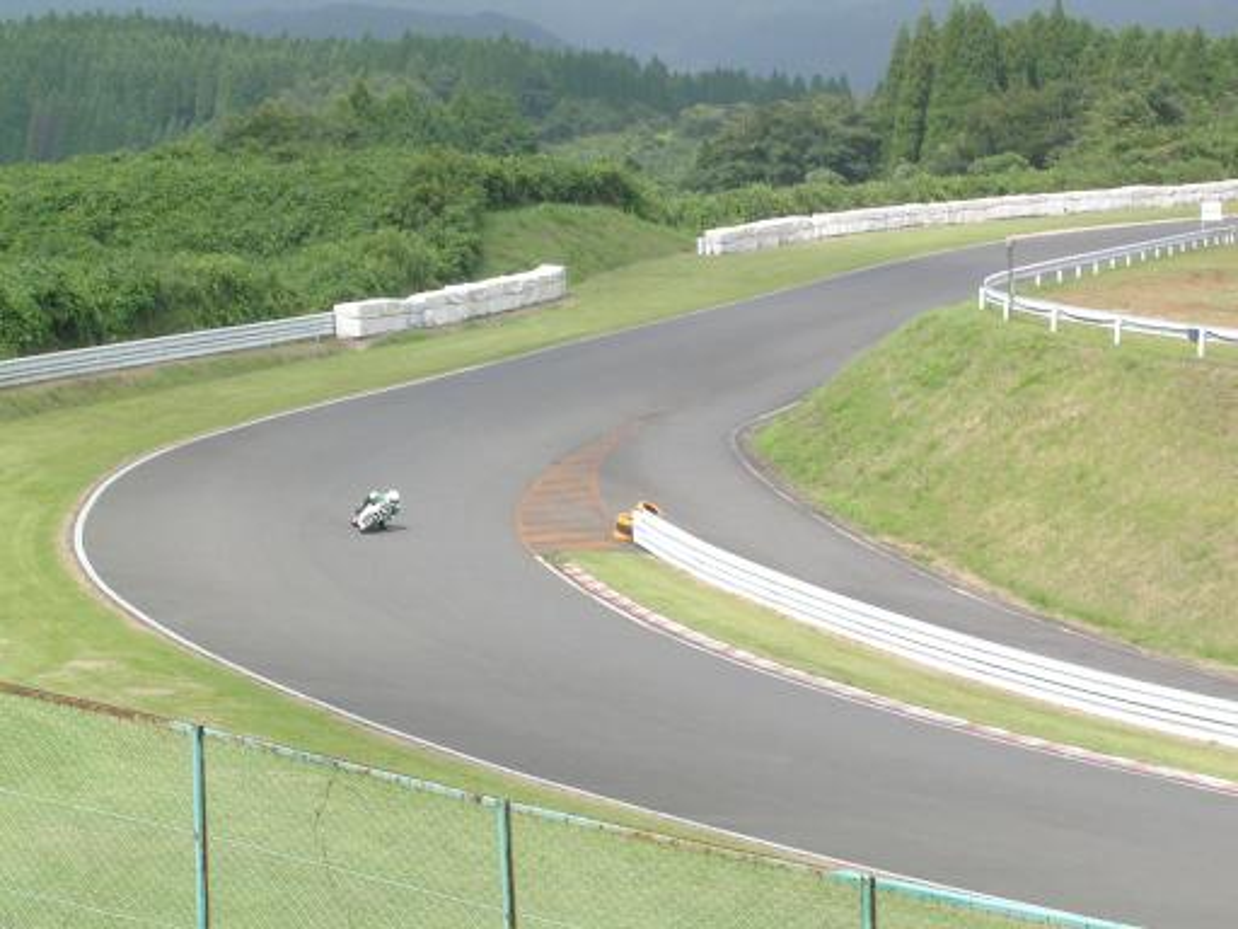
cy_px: 464
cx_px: 619
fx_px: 5794
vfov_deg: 9.2
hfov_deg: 12.2
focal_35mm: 162
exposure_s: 1/134
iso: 57
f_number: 8.2
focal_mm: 16.2
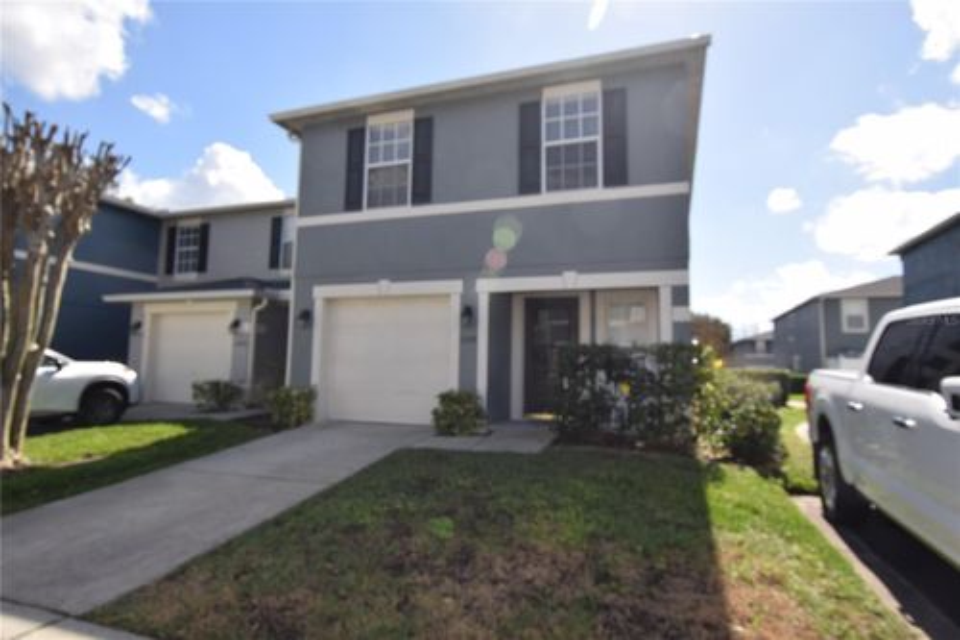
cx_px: 480
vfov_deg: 59.5
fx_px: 560
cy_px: 320
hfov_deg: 81.2
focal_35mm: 21
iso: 100
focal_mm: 14
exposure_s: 1/200
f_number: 8
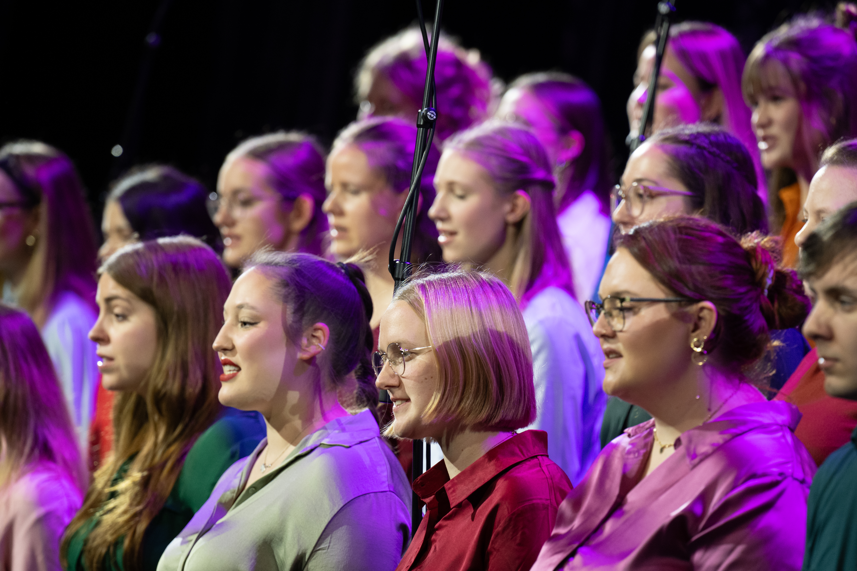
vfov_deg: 4.5
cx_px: 444
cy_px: 411
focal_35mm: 303
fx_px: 7212
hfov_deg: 6.8
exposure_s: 1/125
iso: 1000
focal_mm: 200
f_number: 3.5
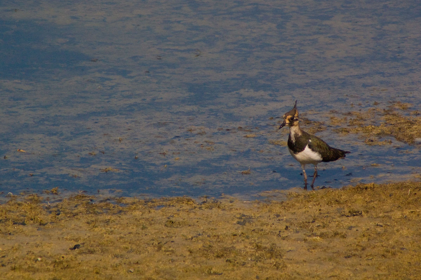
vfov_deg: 3.0
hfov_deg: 4.6
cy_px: 140
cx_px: 210
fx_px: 5258
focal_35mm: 450
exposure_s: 1/1000
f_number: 13
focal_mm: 300
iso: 1600
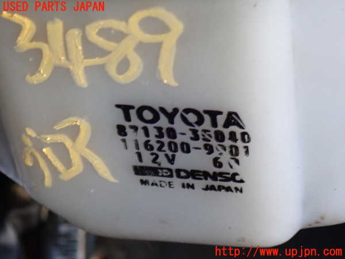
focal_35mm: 100
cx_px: 172
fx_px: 997
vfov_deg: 14.8
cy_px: 130
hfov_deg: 19.6
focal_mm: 18
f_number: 4.9
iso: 800
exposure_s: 1/25
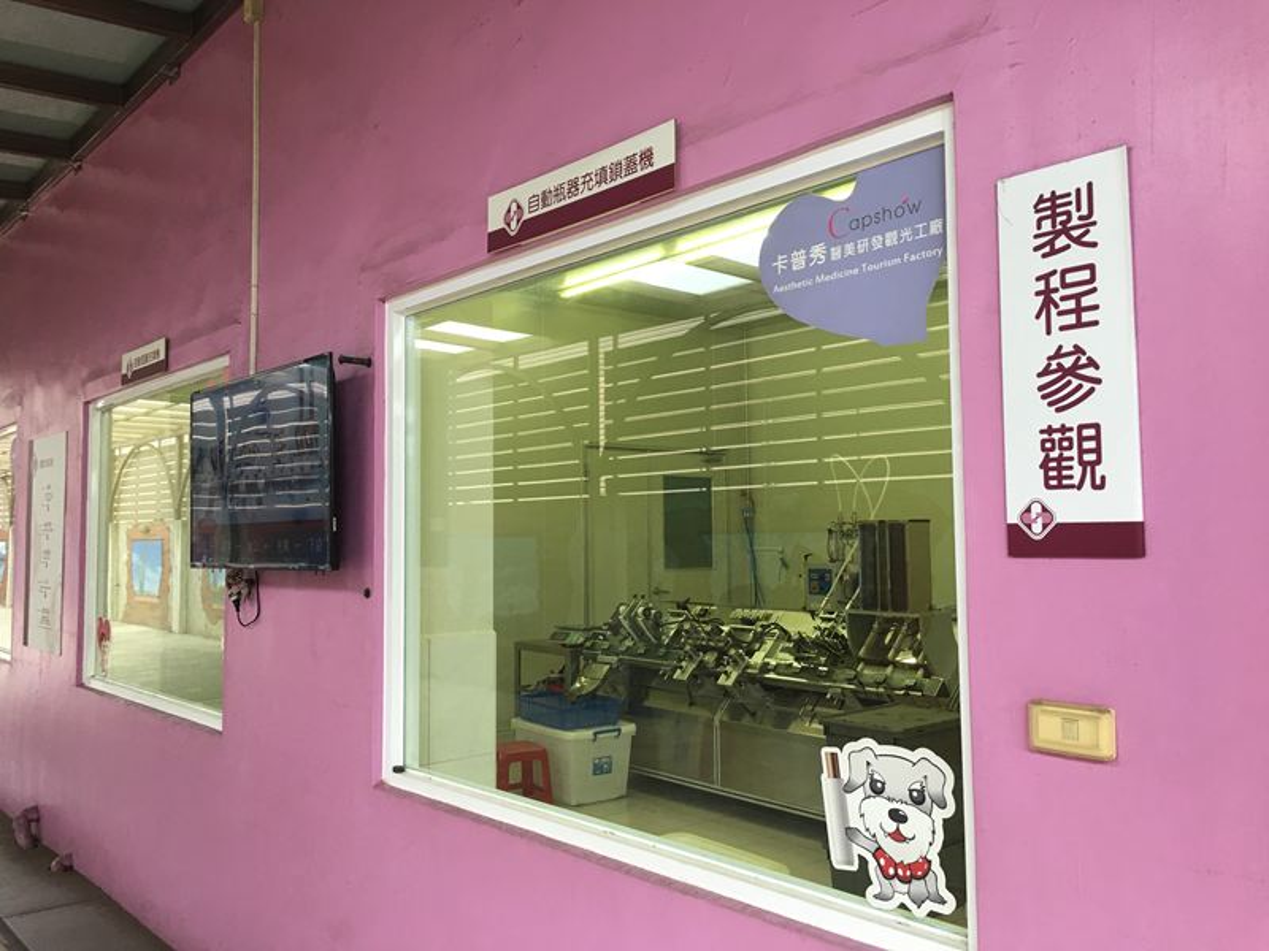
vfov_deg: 48.2
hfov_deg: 61.7
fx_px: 1063
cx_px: 634
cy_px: 476
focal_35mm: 29
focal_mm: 4.15
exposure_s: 1/30
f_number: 2.2
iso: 25
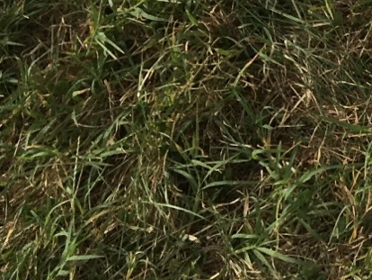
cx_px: 787
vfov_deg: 9.7
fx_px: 1505
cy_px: -330
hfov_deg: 12.2
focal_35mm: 140
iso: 25
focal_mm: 4.15
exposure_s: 1/884
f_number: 2.2
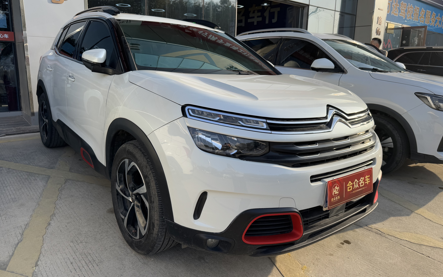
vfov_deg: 47.5
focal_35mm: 26
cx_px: 223
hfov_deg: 70.4
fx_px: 314
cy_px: 124
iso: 80
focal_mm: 6.76
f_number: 1.78
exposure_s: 1/1767
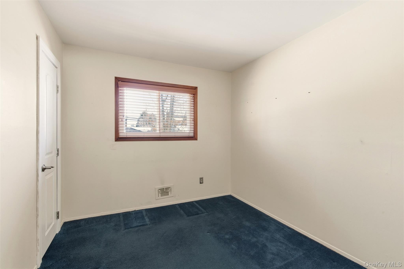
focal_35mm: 16
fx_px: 180
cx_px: 202
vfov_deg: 73.7
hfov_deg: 96.7
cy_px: 134
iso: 250
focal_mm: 16
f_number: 9
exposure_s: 1/30
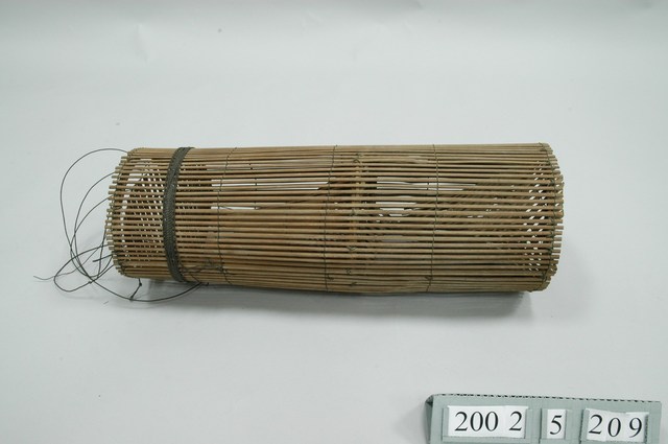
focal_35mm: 27
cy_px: 222
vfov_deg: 47.8
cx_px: 334
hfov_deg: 67.4
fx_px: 500
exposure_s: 1/8
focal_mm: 18
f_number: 8
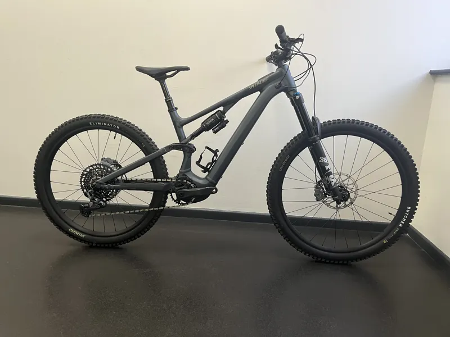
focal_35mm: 26
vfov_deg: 53.1
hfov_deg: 67.3
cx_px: 225
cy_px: 168
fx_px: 338
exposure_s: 1/50
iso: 80
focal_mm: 5.1
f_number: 1.6
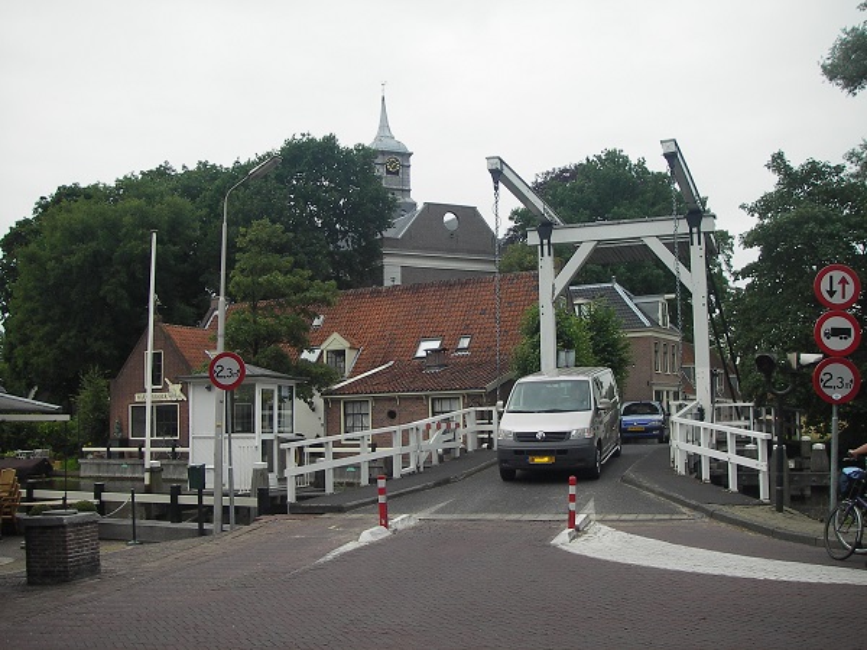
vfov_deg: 37.7
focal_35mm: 38
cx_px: 434
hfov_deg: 49.0
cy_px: 325
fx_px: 952
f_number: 3.3
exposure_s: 1/160
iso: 50
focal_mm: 6.3
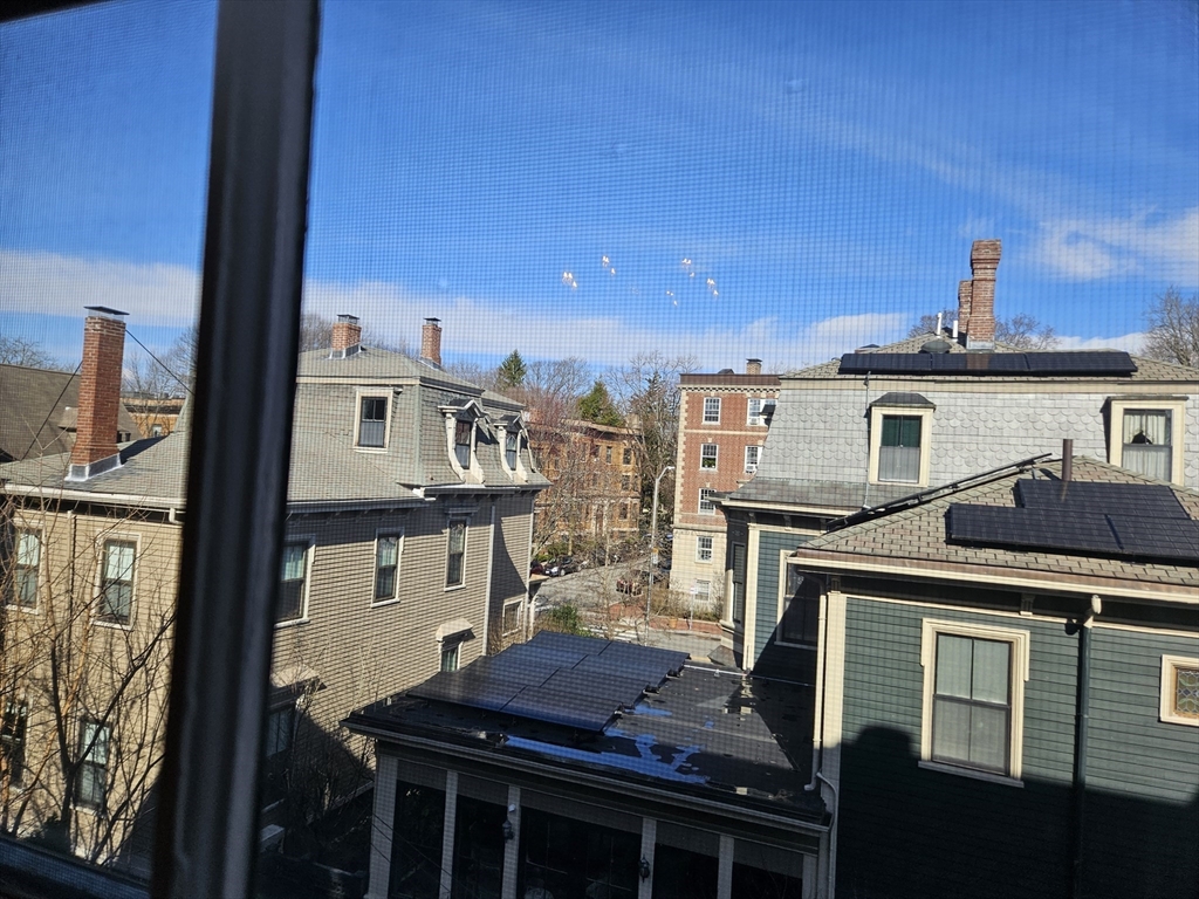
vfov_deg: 58.9
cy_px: 450
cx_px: 600
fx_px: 797
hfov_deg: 73.9
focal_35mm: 23
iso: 32
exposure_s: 1/1501
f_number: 1.8
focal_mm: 5.4
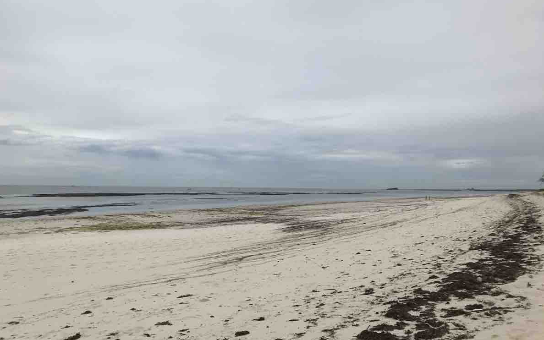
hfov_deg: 62.9
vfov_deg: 41.8
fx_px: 445
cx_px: 275
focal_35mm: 30
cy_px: 158
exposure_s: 1/5988
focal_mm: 3.99
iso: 20
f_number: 1.8
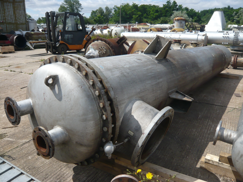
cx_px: 122
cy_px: 91
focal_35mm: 28
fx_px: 197
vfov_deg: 49.7
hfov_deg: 63.4
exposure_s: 1/200
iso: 100
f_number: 8
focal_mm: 4.6
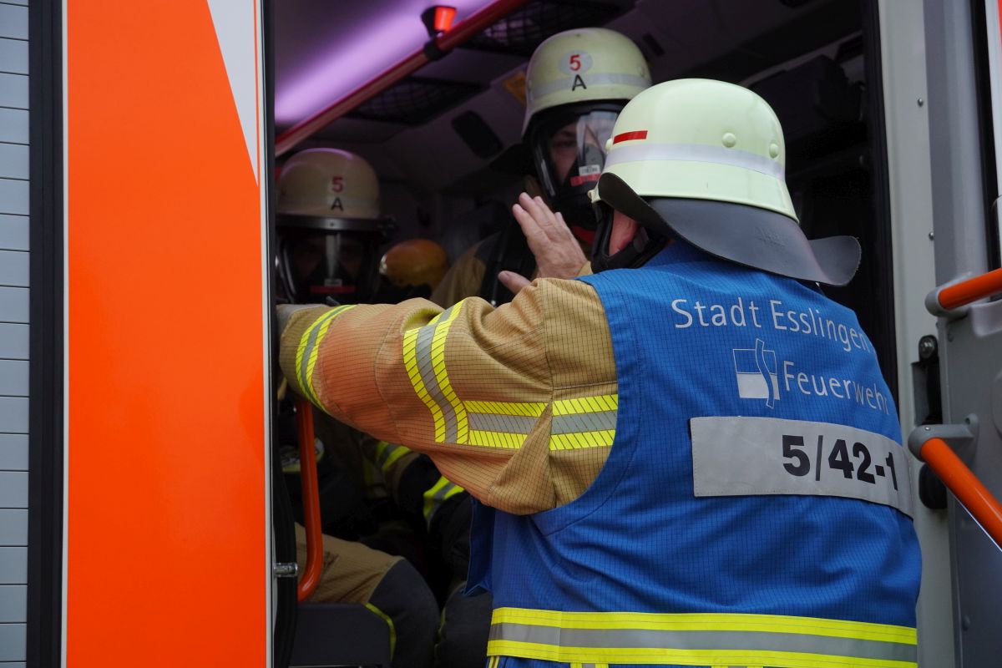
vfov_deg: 19.3
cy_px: 334
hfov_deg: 28.6
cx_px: 501
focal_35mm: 70
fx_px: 1962
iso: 1000
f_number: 5
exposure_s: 1/400
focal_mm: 47
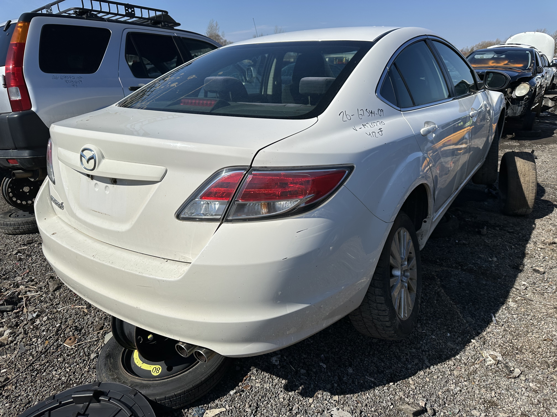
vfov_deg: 56.8
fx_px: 386
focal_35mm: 24
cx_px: 278
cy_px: 208
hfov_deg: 71.6
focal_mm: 6.86
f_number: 1.78
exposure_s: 1/10753
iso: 80
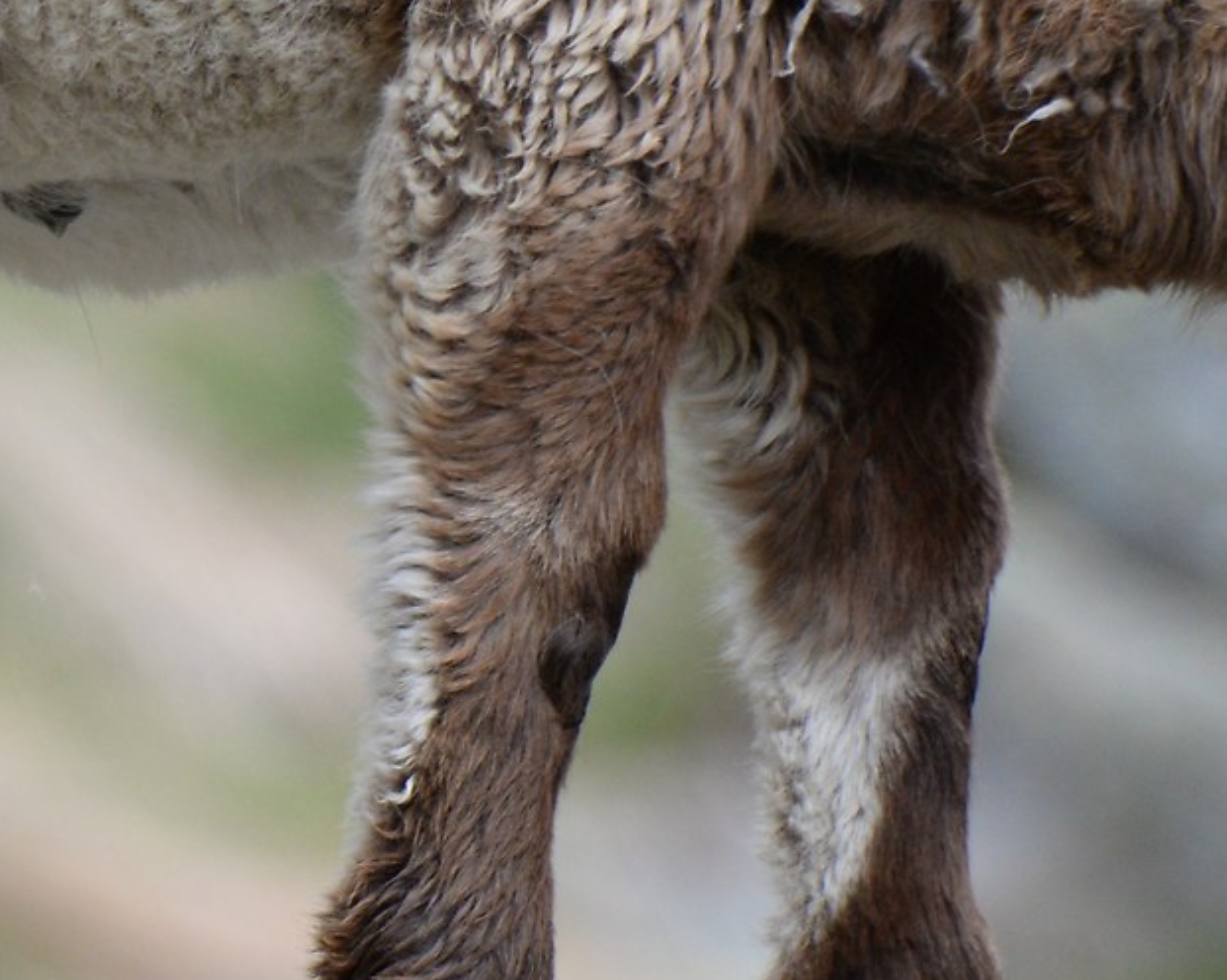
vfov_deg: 0.8
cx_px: 717
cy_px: 69
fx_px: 72474
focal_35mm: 1997
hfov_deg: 1.0
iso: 1400
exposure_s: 1/640
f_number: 8
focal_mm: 550
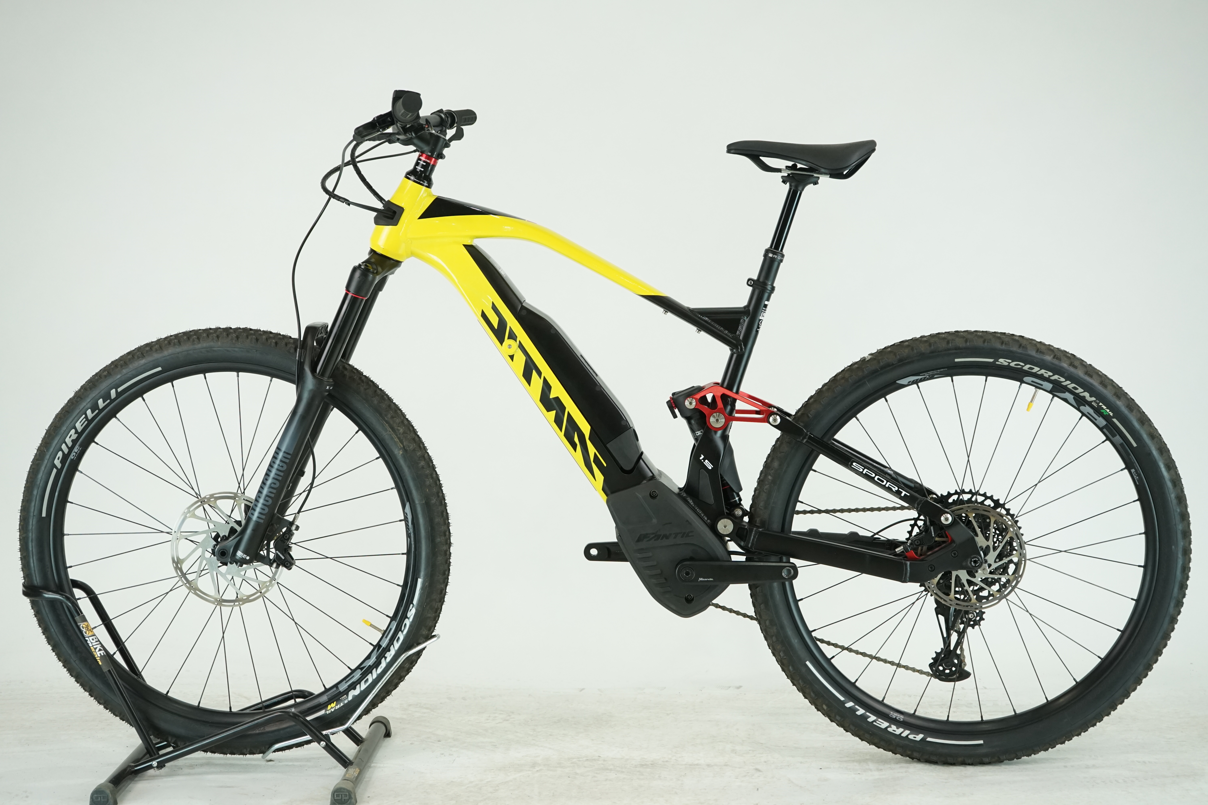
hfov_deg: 38.2
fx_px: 1745
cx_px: 604
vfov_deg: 26.0
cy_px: 402
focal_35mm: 52
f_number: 6.3
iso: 1600
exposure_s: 1/200
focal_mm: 52
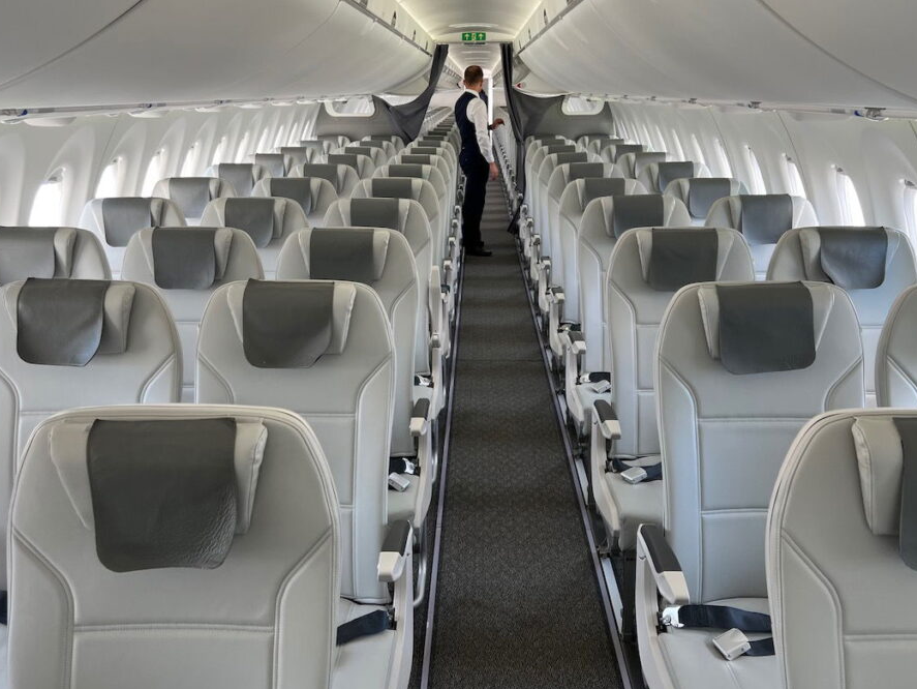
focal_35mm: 30
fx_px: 795
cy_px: 305
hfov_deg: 59.9
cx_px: 449
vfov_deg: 46.7
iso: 50
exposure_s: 1/121
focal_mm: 5.7
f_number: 1.5
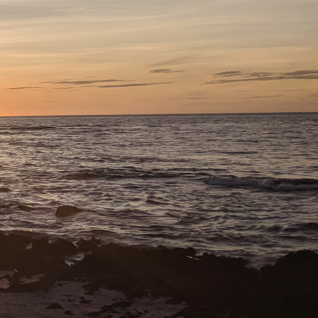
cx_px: -122
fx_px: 717
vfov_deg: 25.0
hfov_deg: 21.9
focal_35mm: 69
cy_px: 130
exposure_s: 1/7752
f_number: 2
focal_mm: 4.67
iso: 132
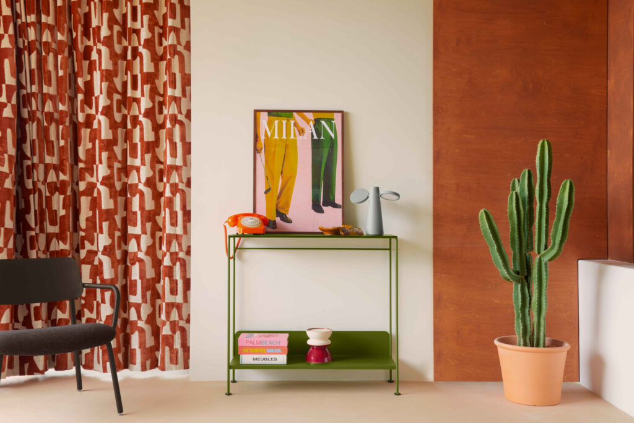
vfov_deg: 33.4
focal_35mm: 40
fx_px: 705
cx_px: 317
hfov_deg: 48.4
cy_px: 212
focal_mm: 40
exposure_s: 1/2
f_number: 14
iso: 125
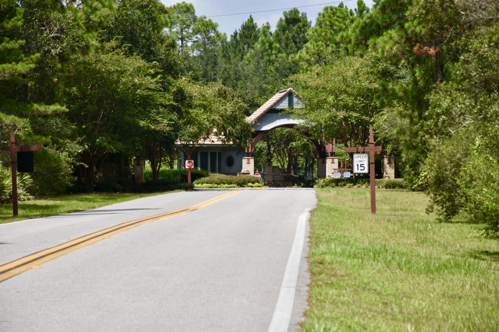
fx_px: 2911
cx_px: 250
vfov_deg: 6.5
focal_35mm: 210
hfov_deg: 9.8
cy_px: 166
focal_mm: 140
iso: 100
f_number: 9
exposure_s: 1/250
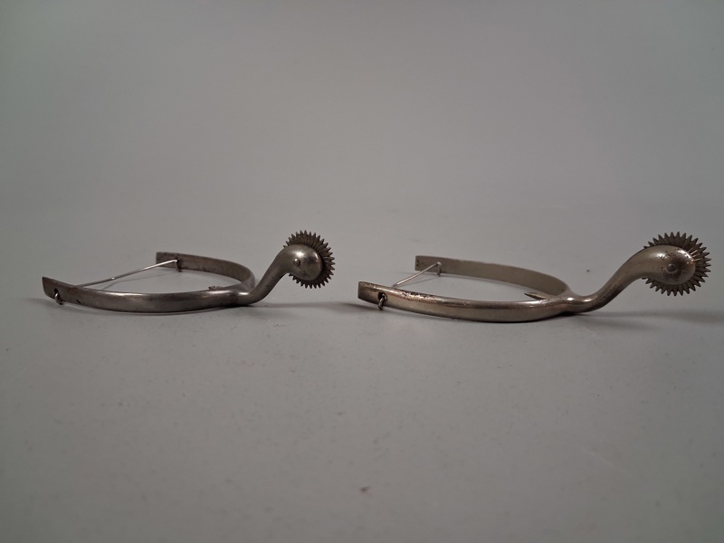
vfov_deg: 51.4
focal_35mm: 27
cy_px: 272
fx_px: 565
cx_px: 362
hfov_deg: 65.3
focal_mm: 4
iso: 500
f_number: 1.8
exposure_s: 1/100
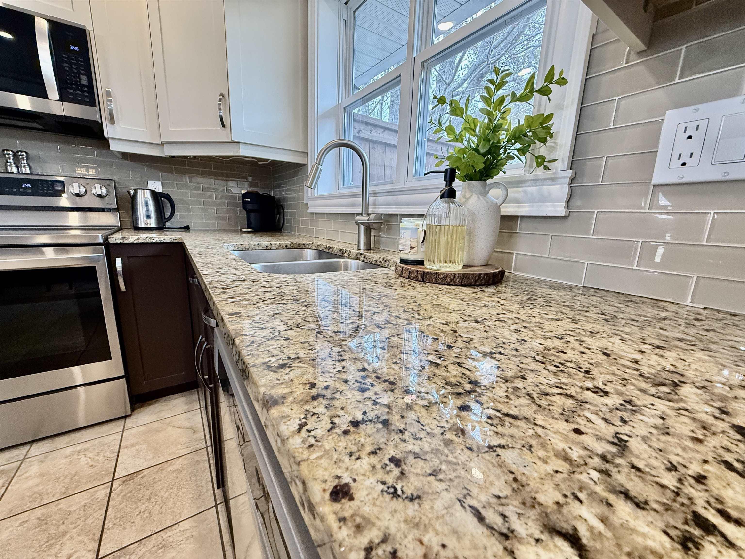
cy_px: 280
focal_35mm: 14
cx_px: 372
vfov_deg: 85.7
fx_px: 301
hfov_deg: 102.1
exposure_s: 1/60
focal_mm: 2.22
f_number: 2.2
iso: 400
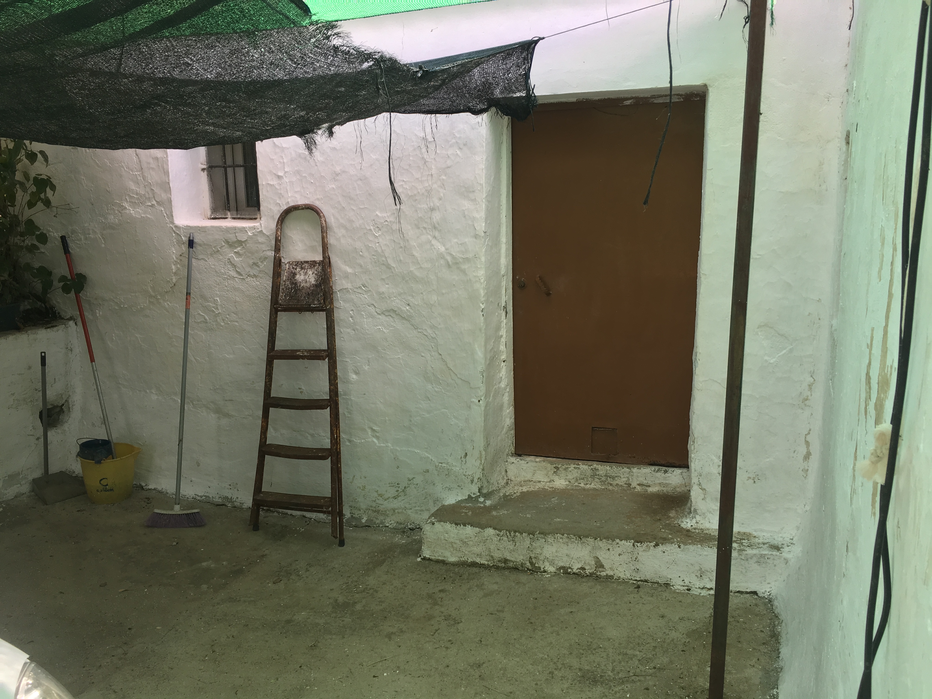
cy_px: 350
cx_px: 466
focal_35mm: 29
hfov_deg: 61.7
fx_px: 781
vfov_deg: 48.2
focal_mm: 4.15
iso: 25
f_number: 2.2
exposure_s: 1/148
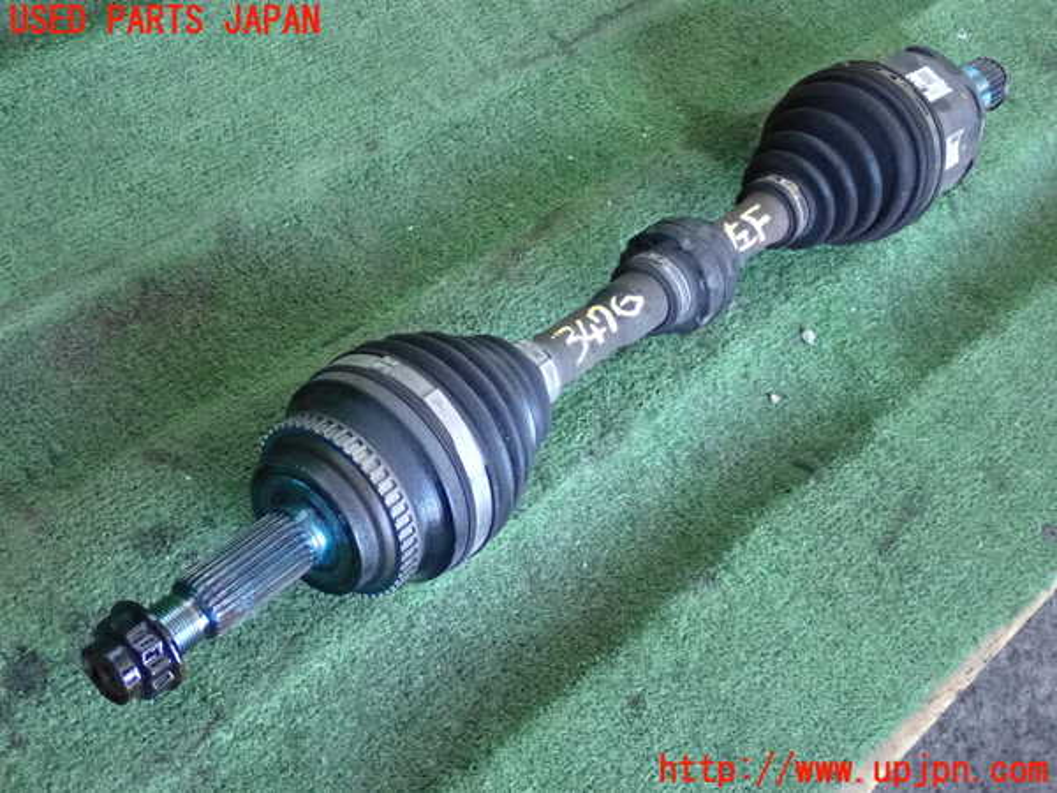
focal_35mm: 58
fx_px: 1771
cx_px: 528
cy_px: 396
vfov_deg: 25.2
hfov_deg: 33.2
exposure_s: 1/125
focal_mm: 10.35
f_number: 3.5
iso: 2500
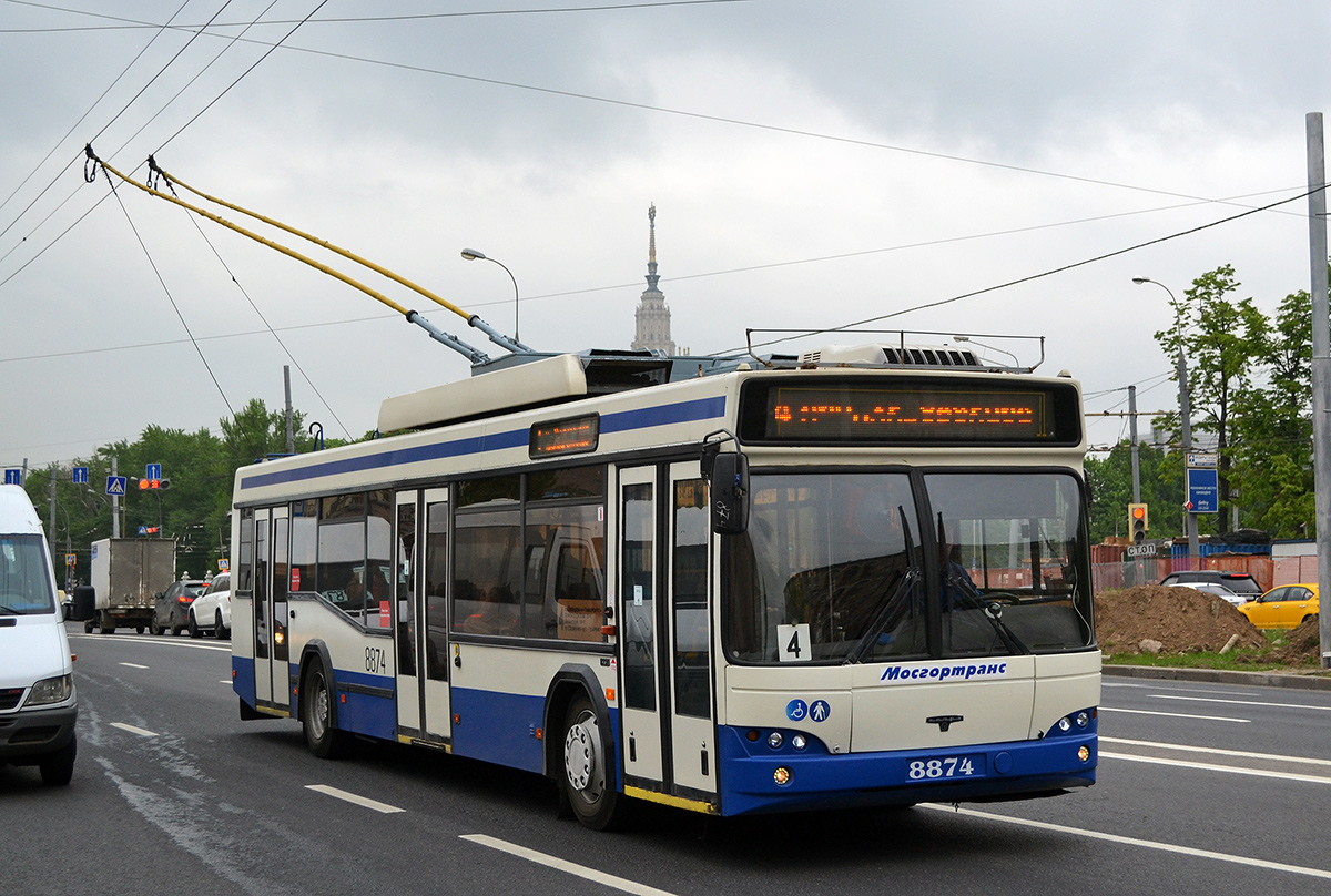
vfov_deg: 30.1
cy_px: 448
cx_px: 666
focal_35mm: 45
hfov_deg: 43.5
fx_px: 1669
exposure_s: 1/640
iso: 400
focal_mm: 30
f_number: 4.5
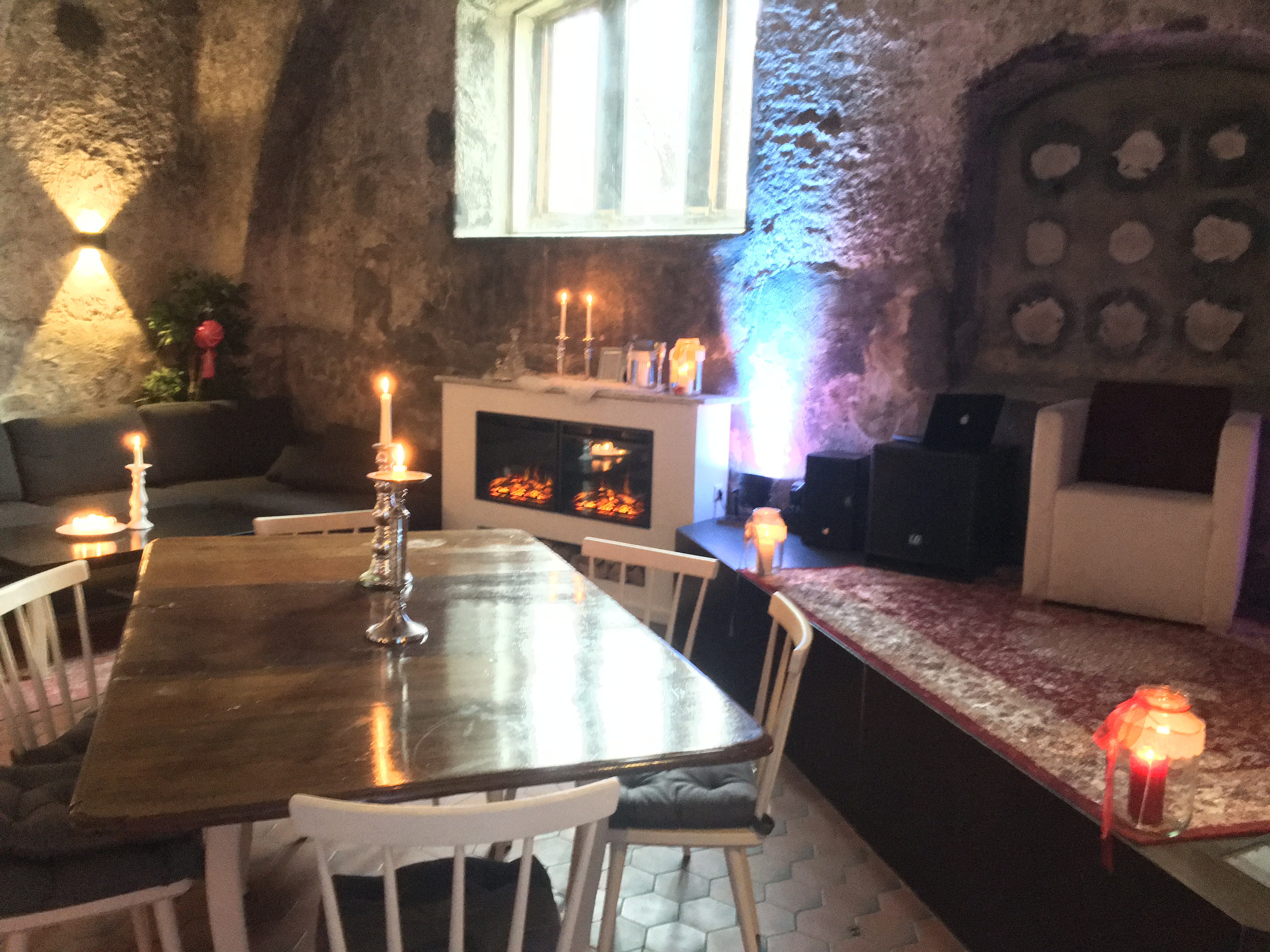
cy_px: 476
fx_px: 1064
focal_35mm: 29
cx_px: 635
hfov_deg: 61.7
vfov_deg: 48.2
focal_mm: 4.15
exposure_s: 1/17
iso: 640
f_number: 2.2
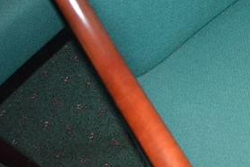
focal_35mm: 72
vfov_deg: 18.5
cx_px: 264
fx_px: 500
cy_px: 8
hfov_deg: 26.3
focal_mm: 22
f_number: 3.8
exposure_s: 1/60
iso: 2500
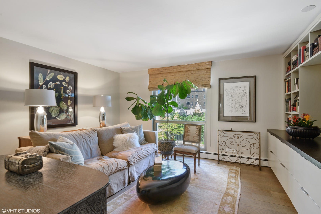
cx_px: 160
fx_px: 152
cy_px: 107
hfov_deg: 93.3
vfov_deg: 70.5
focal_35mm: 17
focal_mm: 17
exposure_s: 1.3
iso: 200
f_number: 8
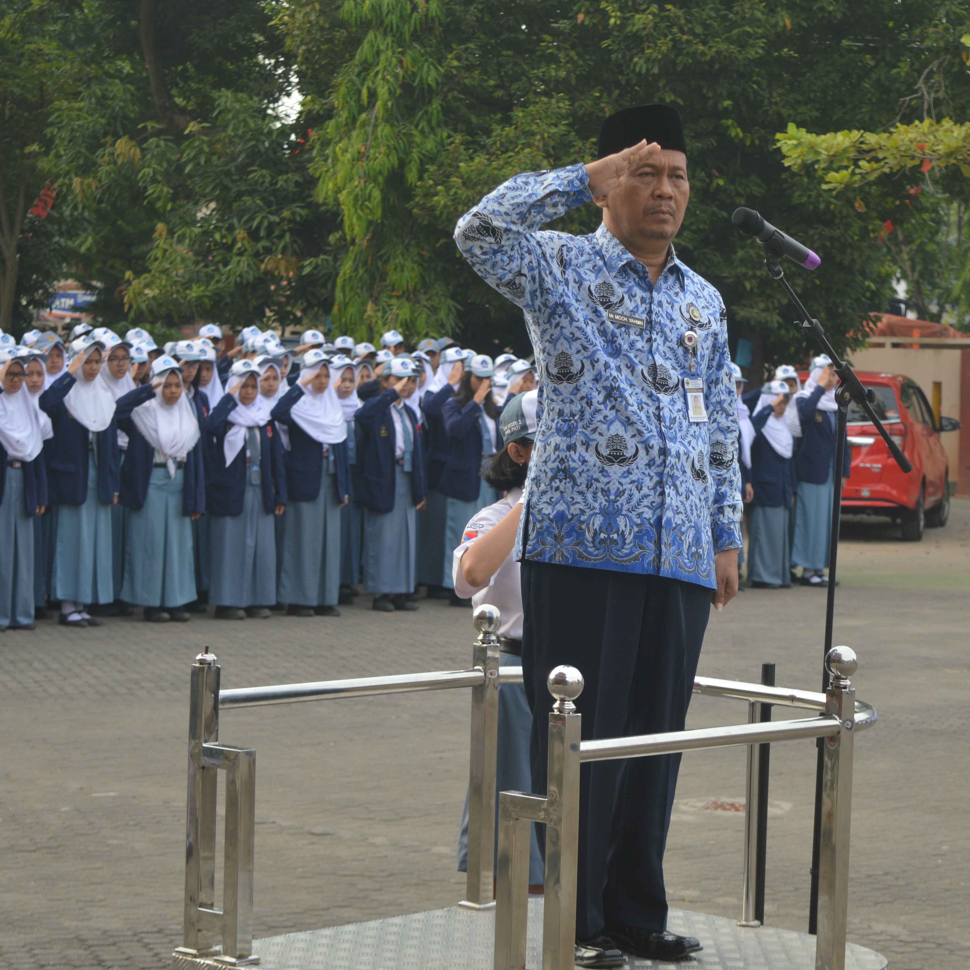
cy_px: 483
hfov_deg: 17.4
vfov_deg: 17.4
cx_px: 611
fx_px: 3170
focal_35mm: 100
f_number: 5.6
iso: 160
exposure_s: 1/125
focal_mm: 52
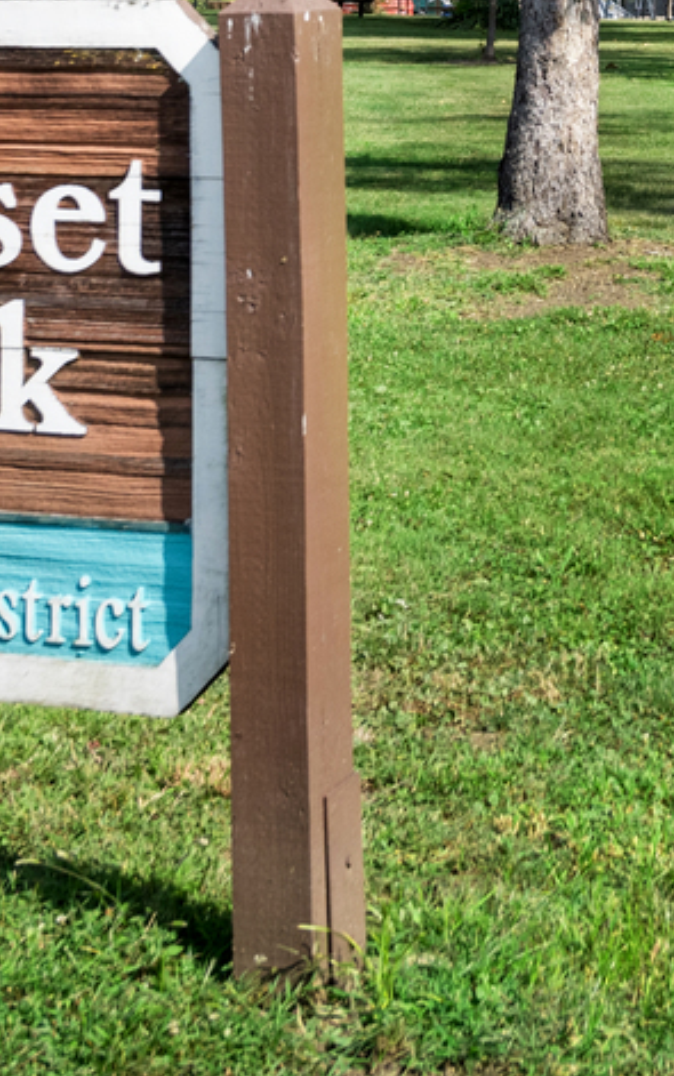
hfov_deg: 15.1
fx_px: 2465
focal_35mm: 84
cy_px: -96
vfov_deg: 23.2
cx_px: 756
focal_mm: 24
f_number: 7.1
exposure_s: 1/1250
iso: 320
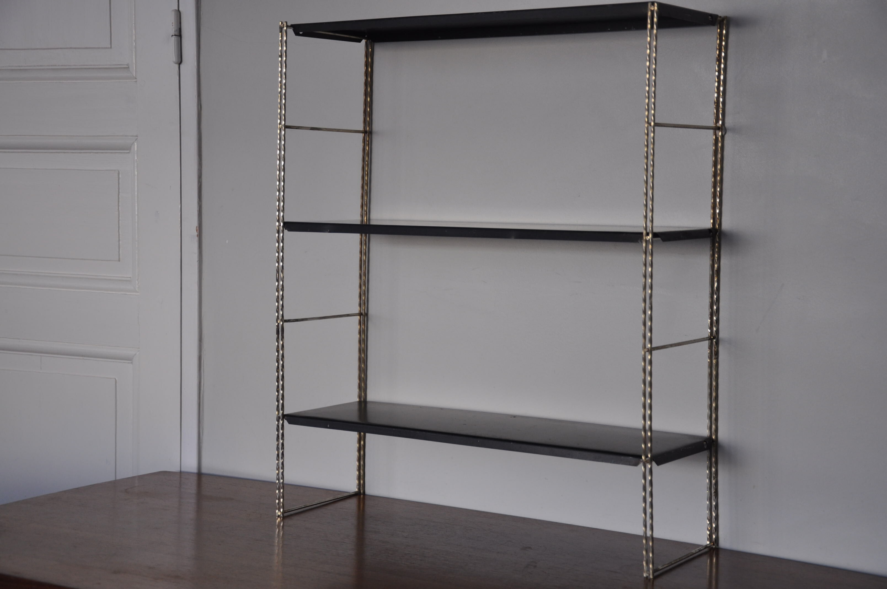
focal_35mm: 63
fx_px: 1550
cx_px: 444
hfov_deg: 31.9
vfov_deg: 21.5
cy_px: 294
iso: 400
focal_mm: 42
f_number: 4.8
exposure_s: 1/60
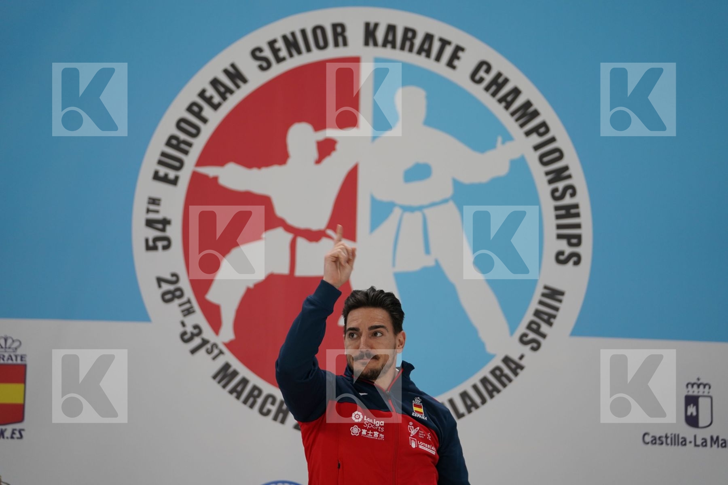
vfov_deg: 9.7
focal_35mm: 142
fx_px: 2871
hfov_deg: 14.4
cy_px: 242
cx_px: 364
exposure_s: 1/250
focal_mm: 142
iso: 640
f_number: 2.8
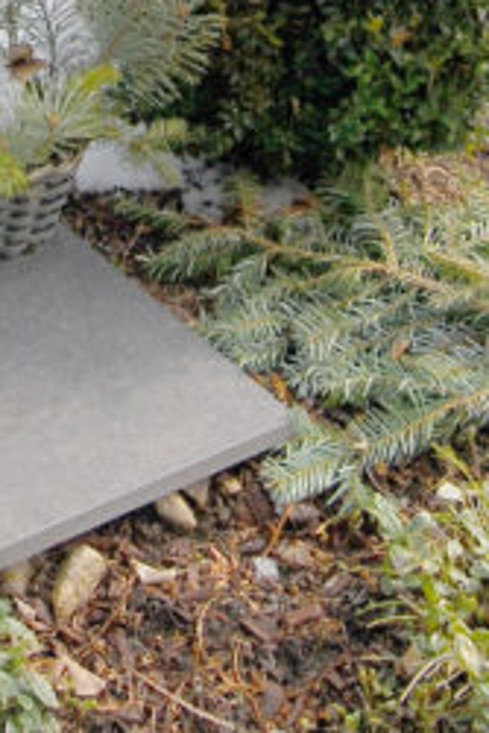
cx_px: -7
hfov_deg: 15.6
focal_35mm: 86
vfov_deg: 19.4
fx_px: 1750
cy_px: -478
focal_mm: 14
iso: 200
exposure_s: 1/320
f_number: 9
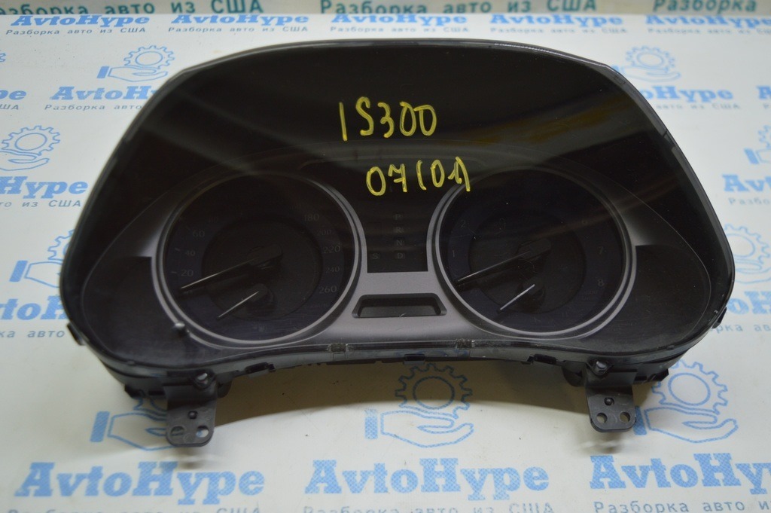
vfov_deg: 33.0
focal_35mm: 40
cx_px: 386
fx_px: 867
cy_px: 256
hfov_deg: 48.0
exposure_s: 1/60
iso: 400
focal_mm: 27
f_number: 4
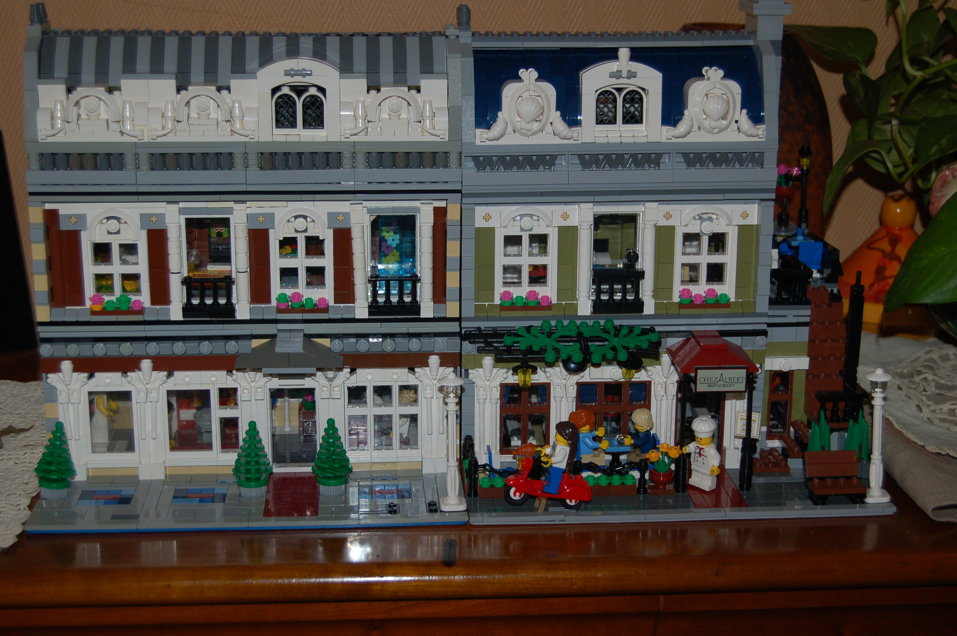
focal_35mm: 57
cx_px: 478
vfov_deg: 23.7
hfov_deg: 35.1
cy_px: 318
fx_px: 1514
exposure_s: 1/60
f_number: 5
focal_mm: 38
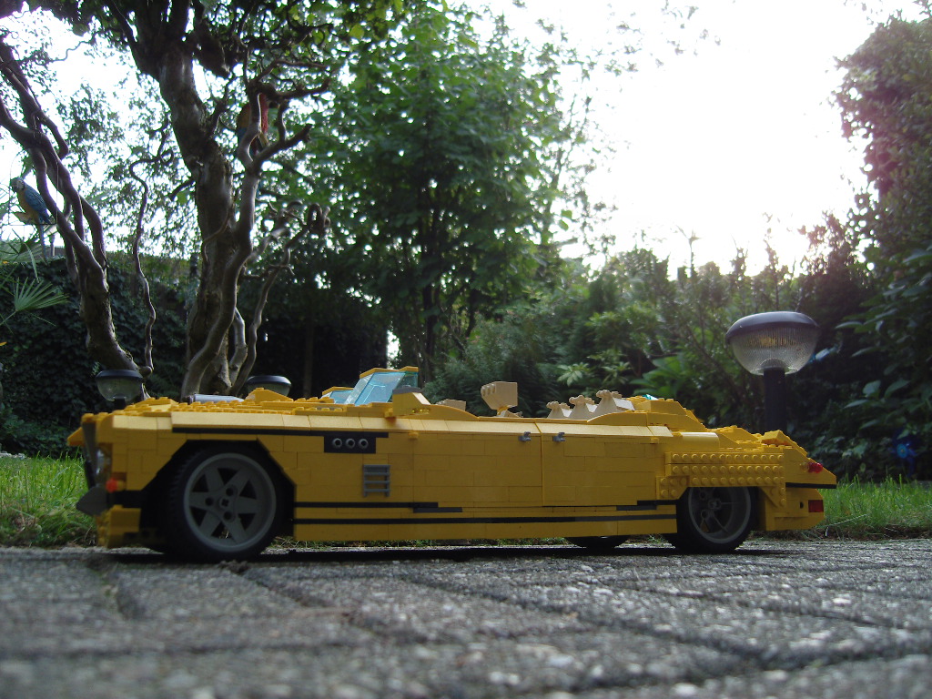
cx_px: 466
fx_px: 915
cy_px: 350
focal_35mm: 34
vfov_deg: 41.8
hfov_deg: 54.0
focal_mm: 7.3
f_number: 2.8
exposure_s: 1/160
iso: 100
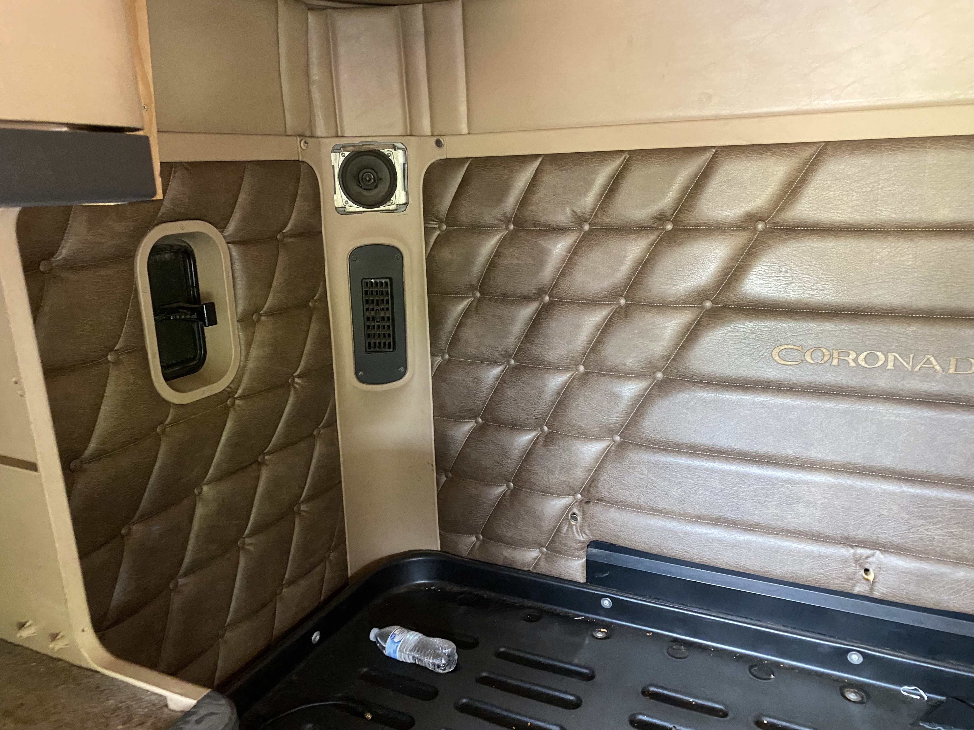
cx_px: 487
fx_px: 732
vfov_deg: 53.1
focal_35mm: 26
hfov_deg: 67.3
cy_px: 365
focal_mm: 4.25
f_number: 1.8
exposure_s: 1/34
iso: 640
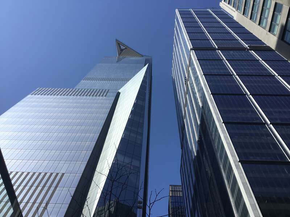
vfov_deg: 45.4
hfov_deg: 58.4
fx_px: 260
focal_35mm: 31
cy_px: 108
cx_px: 145
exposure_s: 1/1698
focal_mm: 3.3
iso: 25
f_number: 2.4
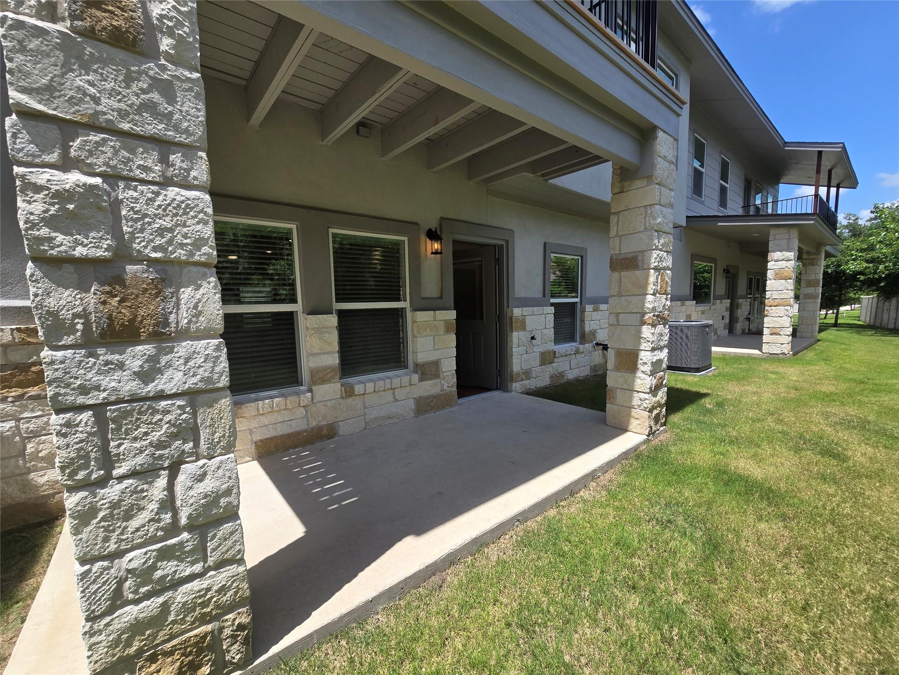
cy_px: 338
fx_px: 338
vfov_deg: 89.9
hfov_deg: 106.2
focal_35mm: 13
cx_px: 450
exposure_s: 1/2000
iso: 50
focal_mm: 2.2
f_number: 2.2
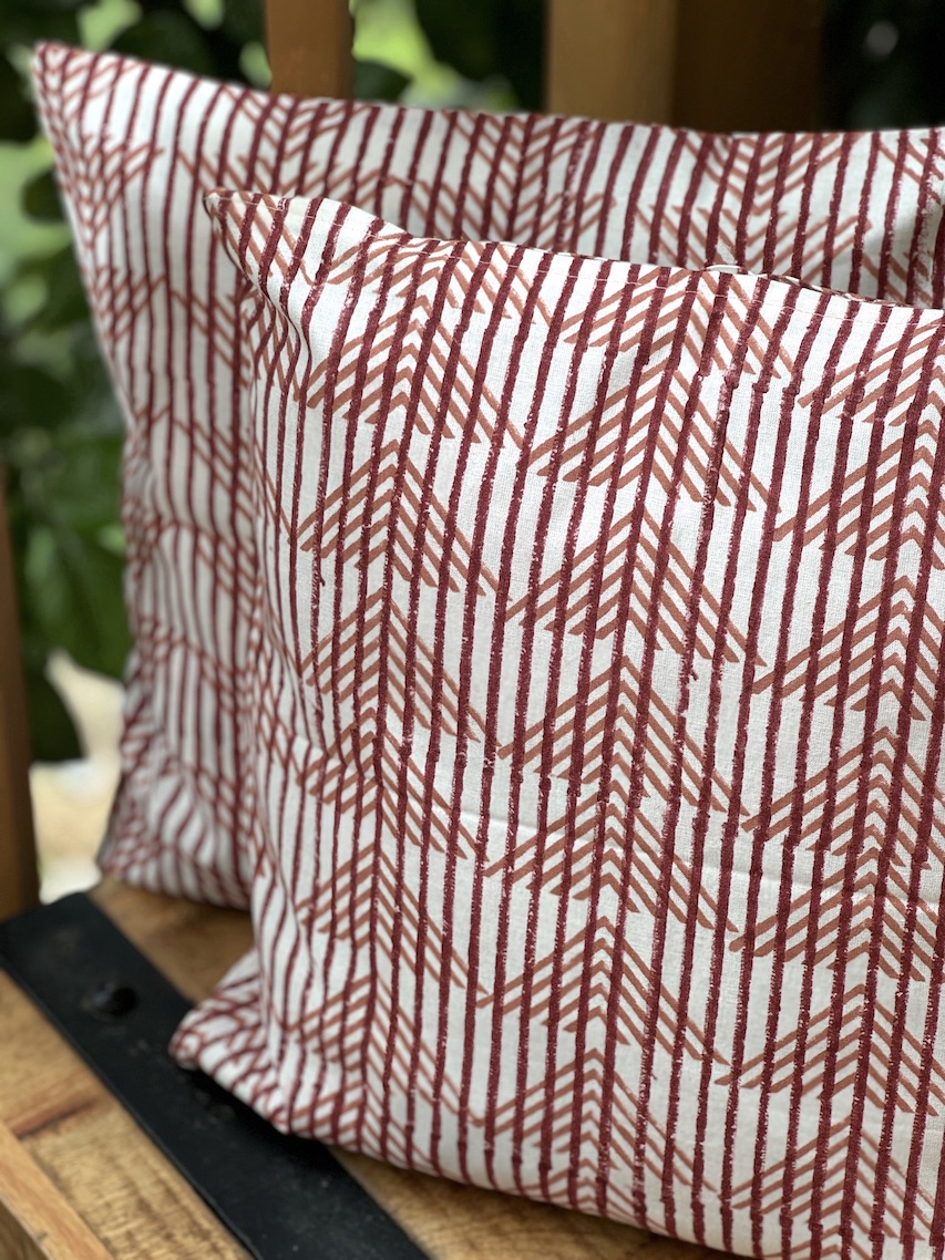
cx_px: 472
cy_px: 630
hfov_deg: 19.1
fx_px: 2804
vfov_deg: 25.3
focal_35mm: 77
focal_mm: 9
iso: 50
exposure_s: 1/99
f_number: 2.8
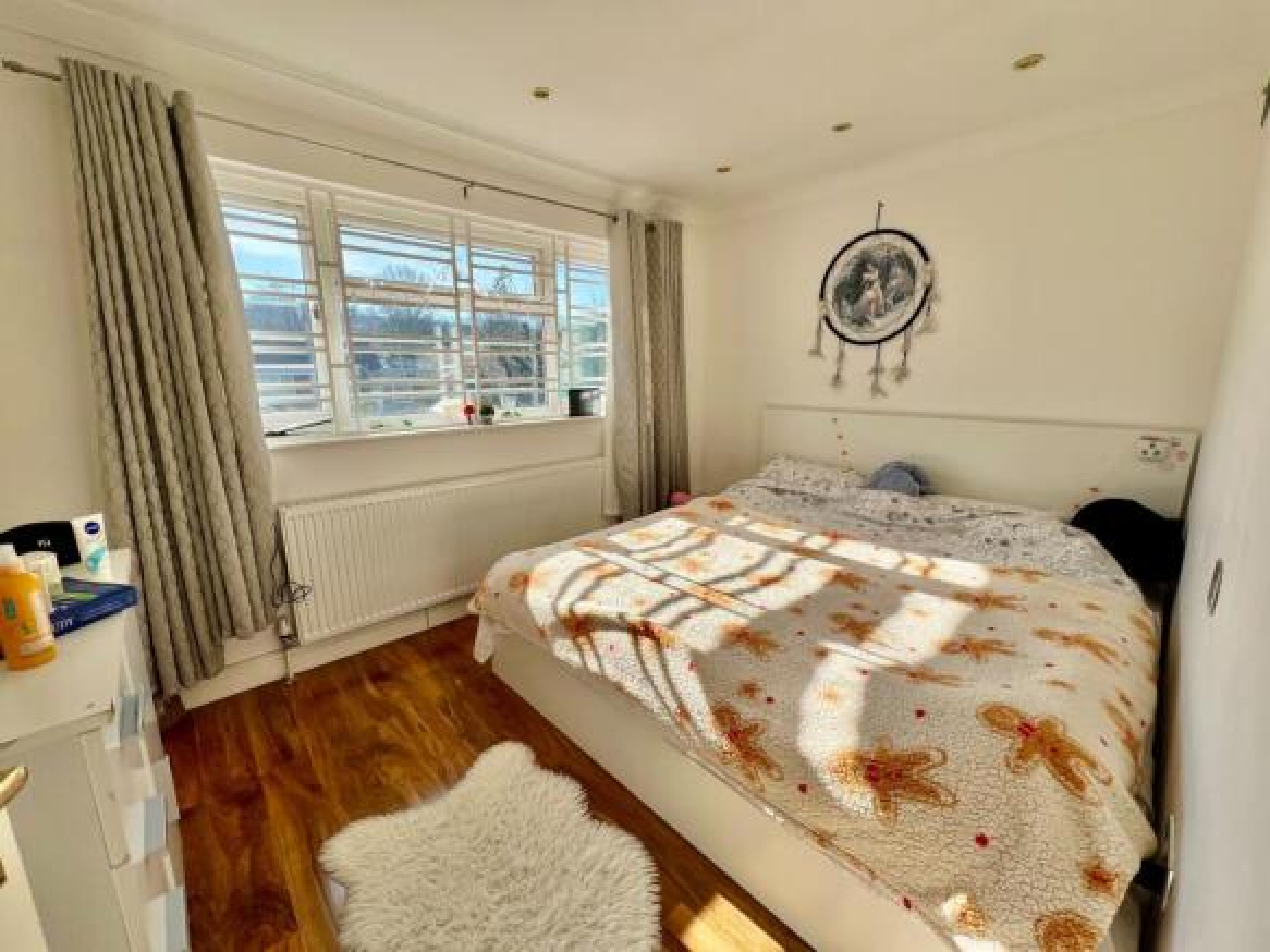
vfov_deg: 89.9
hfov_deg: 106.2
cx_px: 635
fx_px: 477
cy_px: 476
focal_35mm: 13
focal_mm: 1.57
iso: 32
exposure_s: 1/758
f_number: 1.8
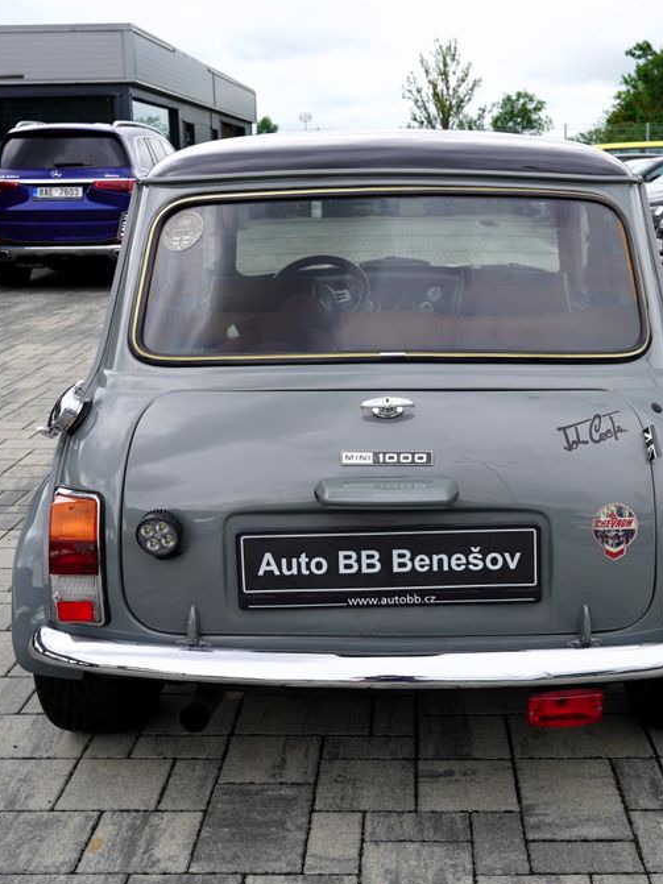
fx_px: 1124
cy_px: 445
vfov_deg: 43.0
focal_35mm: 44
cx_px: 413
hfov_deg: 32.7
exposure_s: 1/100
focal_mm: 30
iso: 100
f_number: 7.1
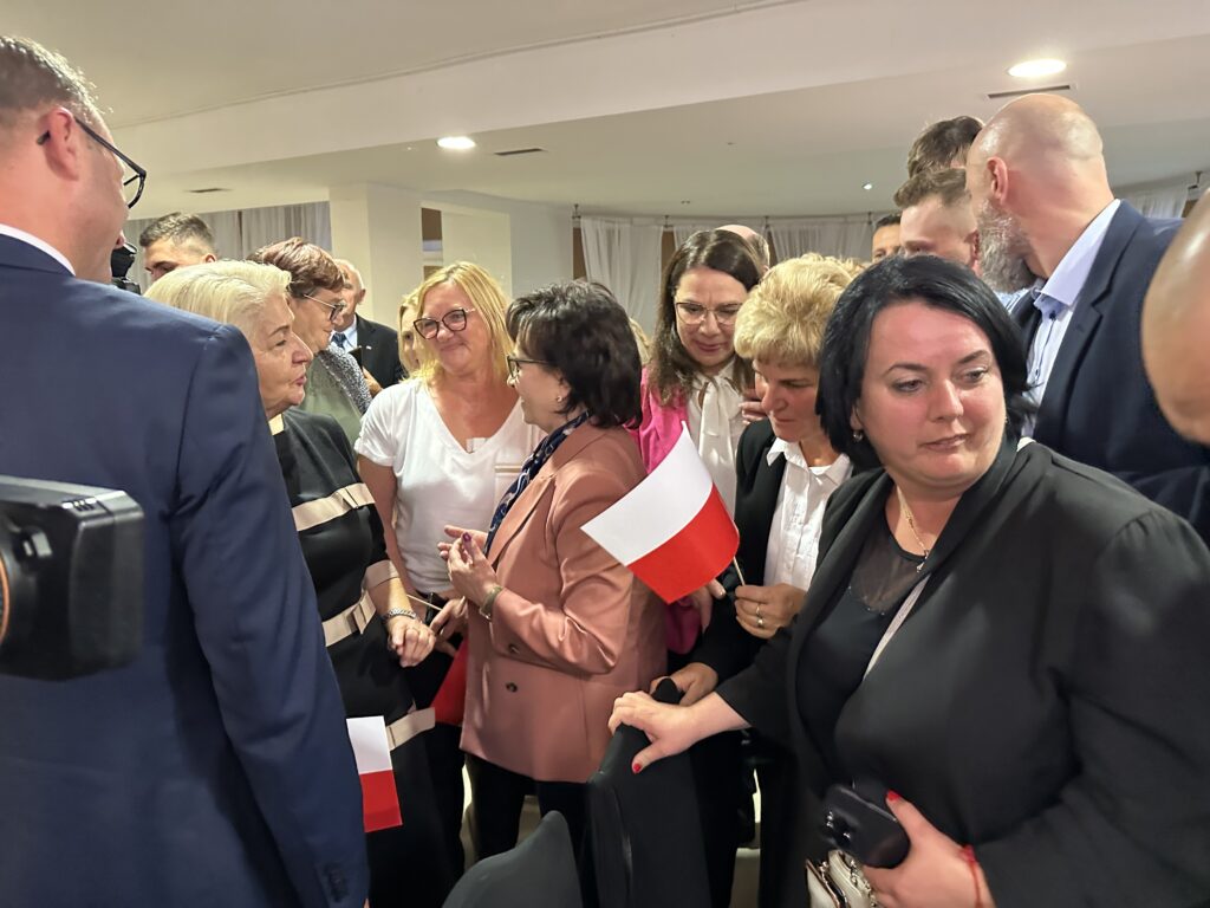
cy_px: 454
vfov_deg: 56.8
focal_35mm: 24
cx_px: 605
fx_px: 839
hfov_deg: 71.6
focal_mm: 6.86
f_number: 1.78
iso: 800
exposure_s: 1/33
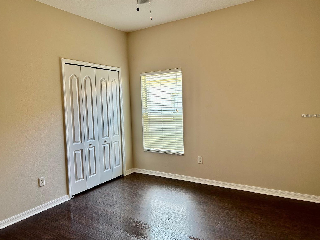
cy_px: 116
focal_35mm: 25
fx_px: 231
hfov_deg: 69.4
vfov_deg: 54.9
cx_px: 155
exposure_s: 1/120
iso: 125
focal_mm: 6.86
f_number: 1.78
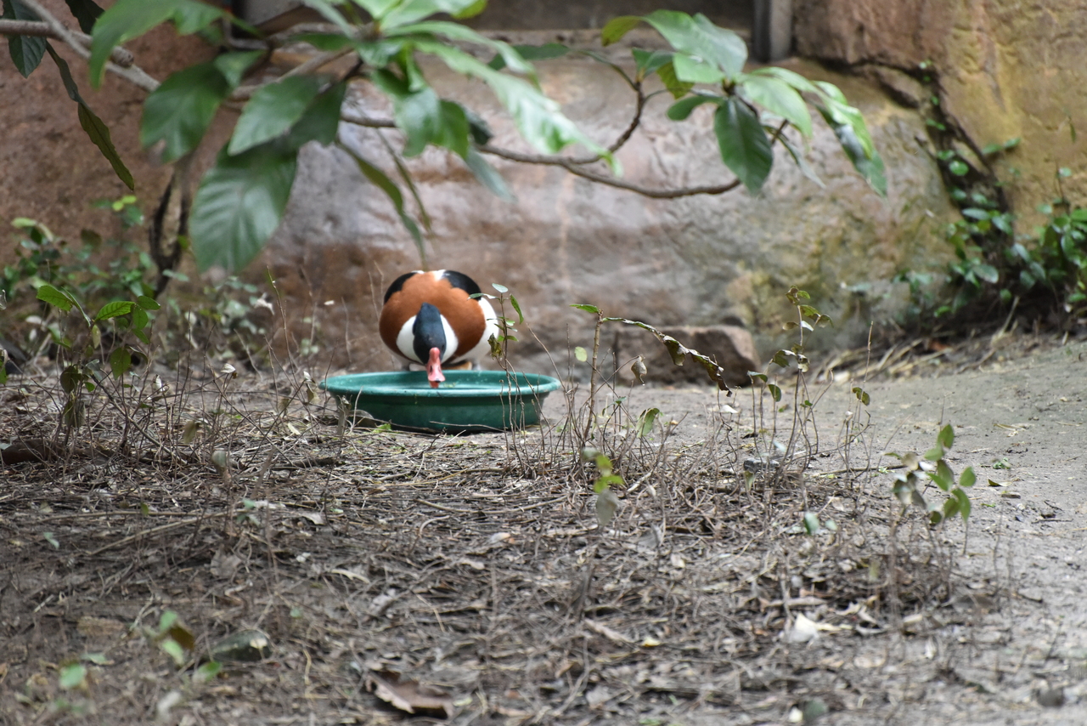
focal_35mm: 300
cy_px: 363
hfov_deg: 6.9
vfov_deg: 4.6
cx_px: 544
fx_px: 9060
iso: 5000
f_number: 5.6
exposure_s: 1/640
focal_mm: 300
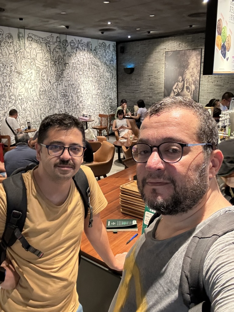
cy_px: 156
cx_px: 117
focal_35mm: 30
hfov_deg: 46.8
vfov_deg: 60.0
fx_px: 270
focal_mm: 2.69
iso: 320
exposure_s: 1/25
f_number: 1.9
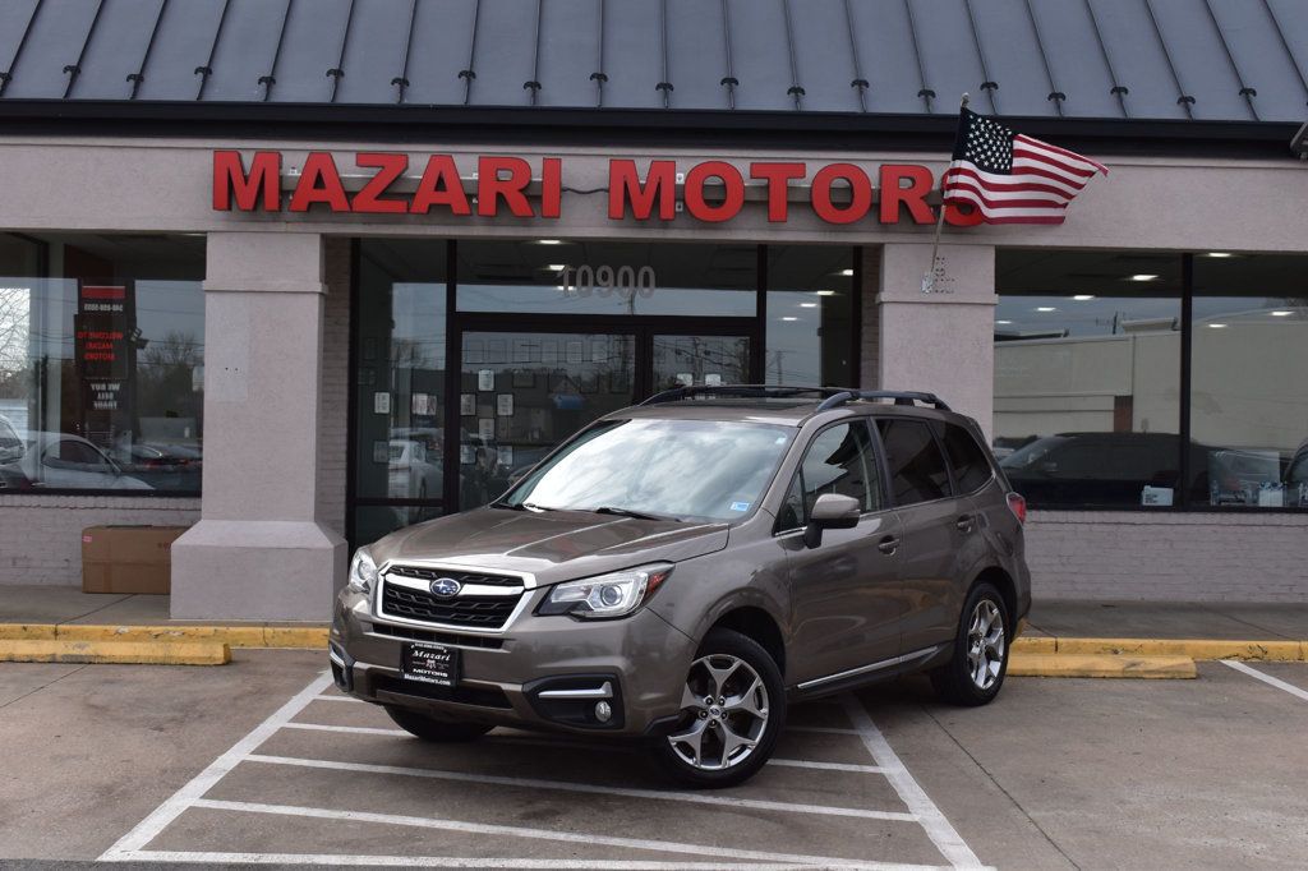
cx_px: 654
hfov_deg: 41.1
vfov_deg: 28.1
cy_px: 436
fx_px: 1743
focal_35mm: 48
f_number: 11
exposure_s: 1/400
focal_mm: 32
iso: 400
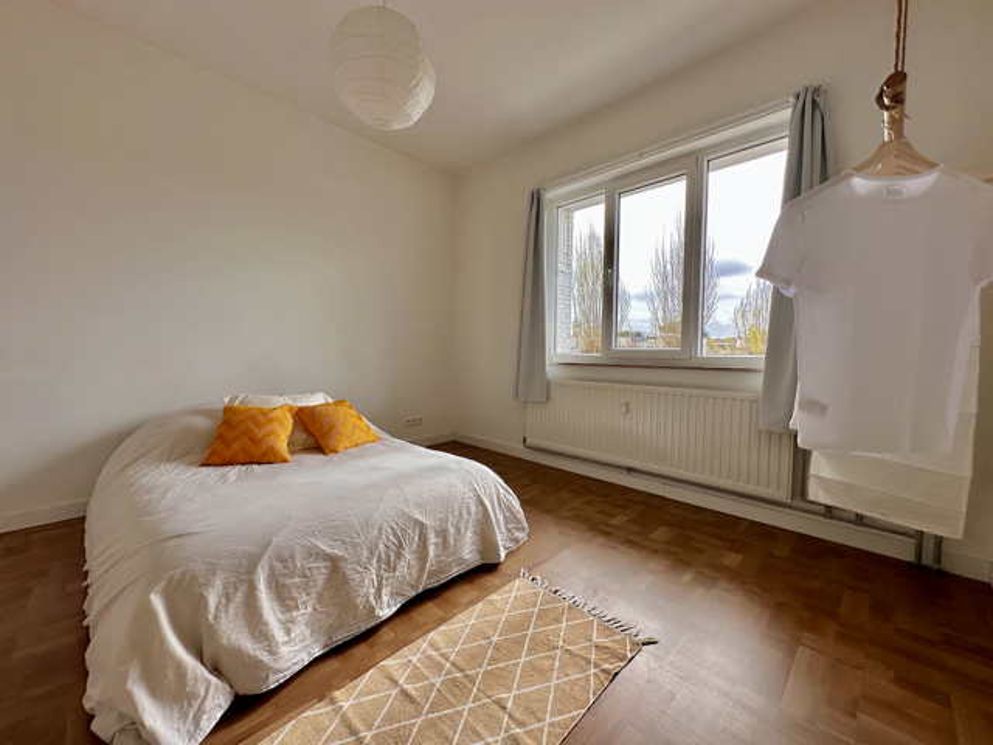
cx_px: 496
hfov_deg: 102.1
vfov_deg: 85.7
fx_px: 402
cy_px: 372
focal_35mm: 14
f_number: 2.2
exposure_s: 1/144
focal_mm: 2.22
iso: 40
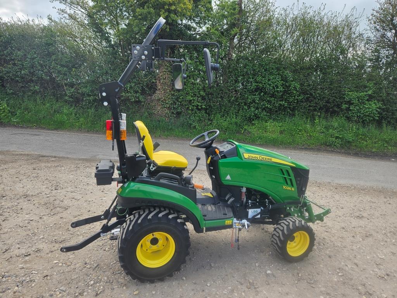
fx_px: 264
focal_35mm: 23
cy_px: 149
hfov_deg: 73.9
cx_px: 198
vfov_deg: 58.9
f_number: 1.8
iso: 25
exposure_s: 1/382
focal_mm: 5.4
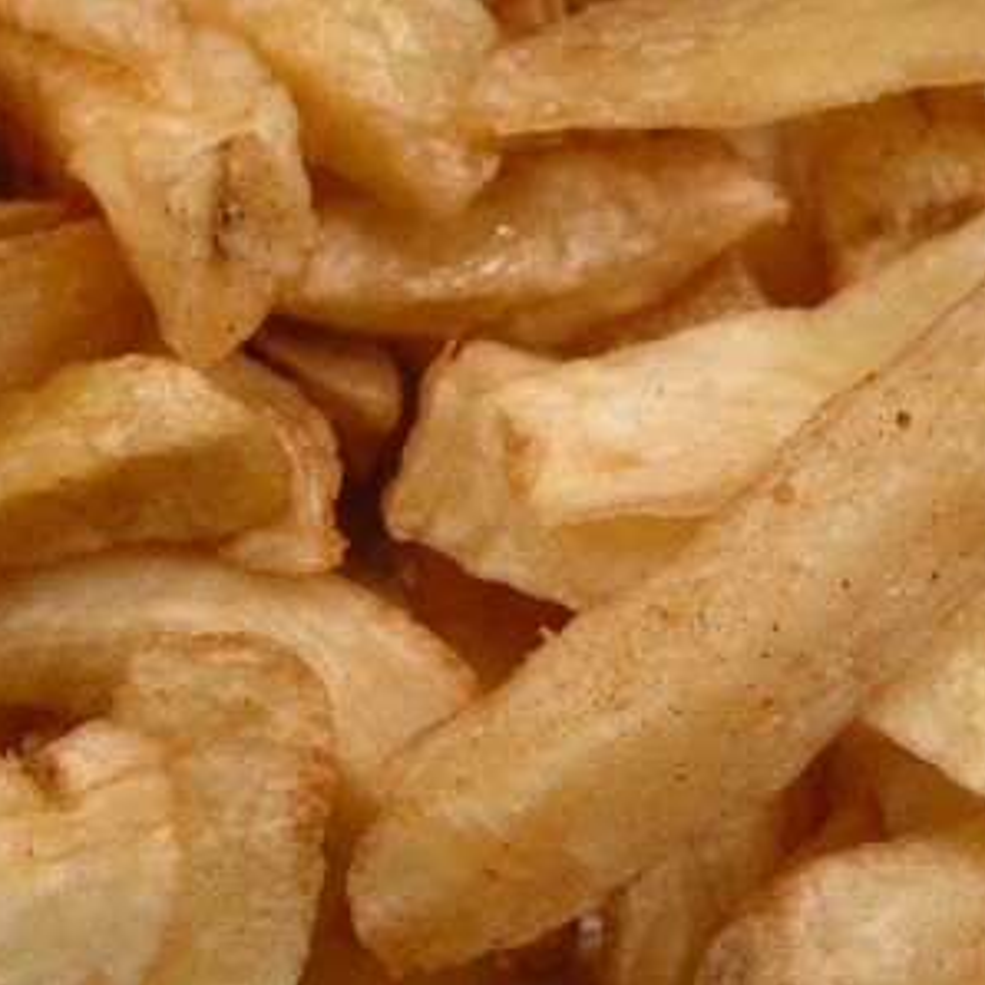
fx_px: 4089
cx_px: 535
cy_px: 492
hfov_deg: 13.7
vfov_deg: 13.7
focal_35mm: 127
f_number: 5.8
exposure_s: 1/33.3
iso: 100
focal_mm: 27.3
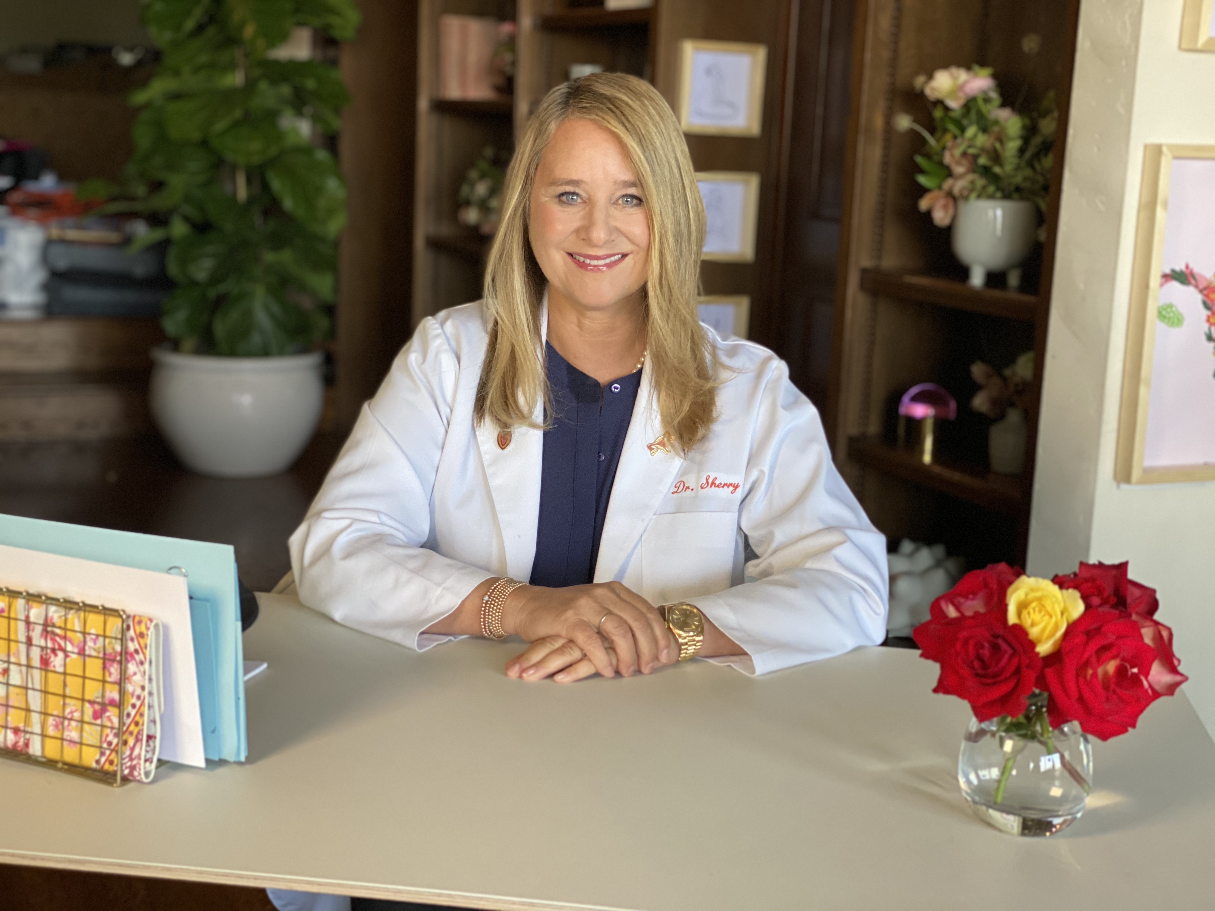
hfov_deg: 36.8
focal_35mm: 52
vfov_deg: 28.0
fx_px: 1825
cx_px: 608
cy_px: 456
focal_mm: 6
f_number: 2
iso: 250
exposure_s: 1/120
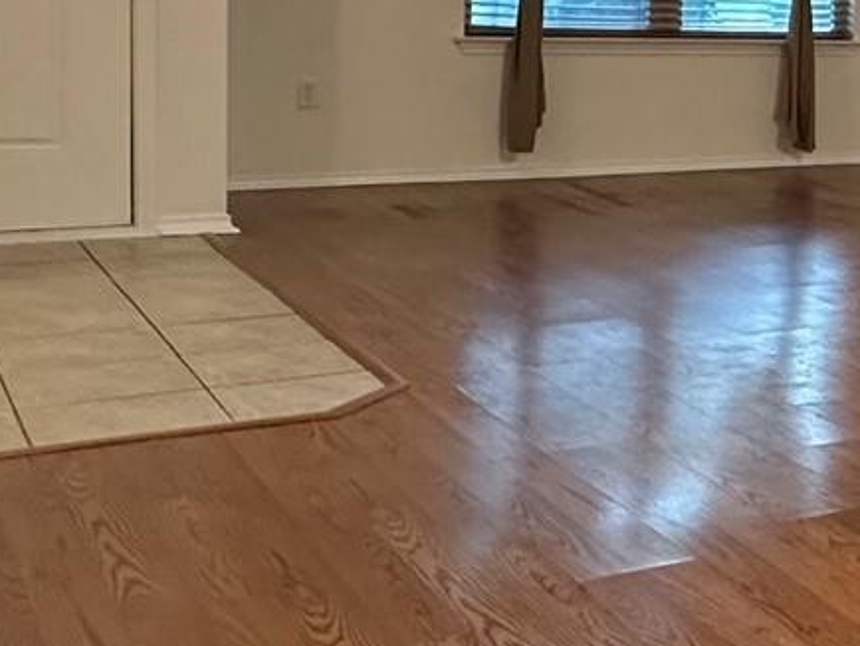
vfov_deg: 22.0
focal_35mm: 66
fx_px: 1641
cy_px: 121
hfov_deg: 24.6
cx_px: 1193
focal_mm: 2.22
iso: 320
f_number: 2.2
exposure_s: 1/60
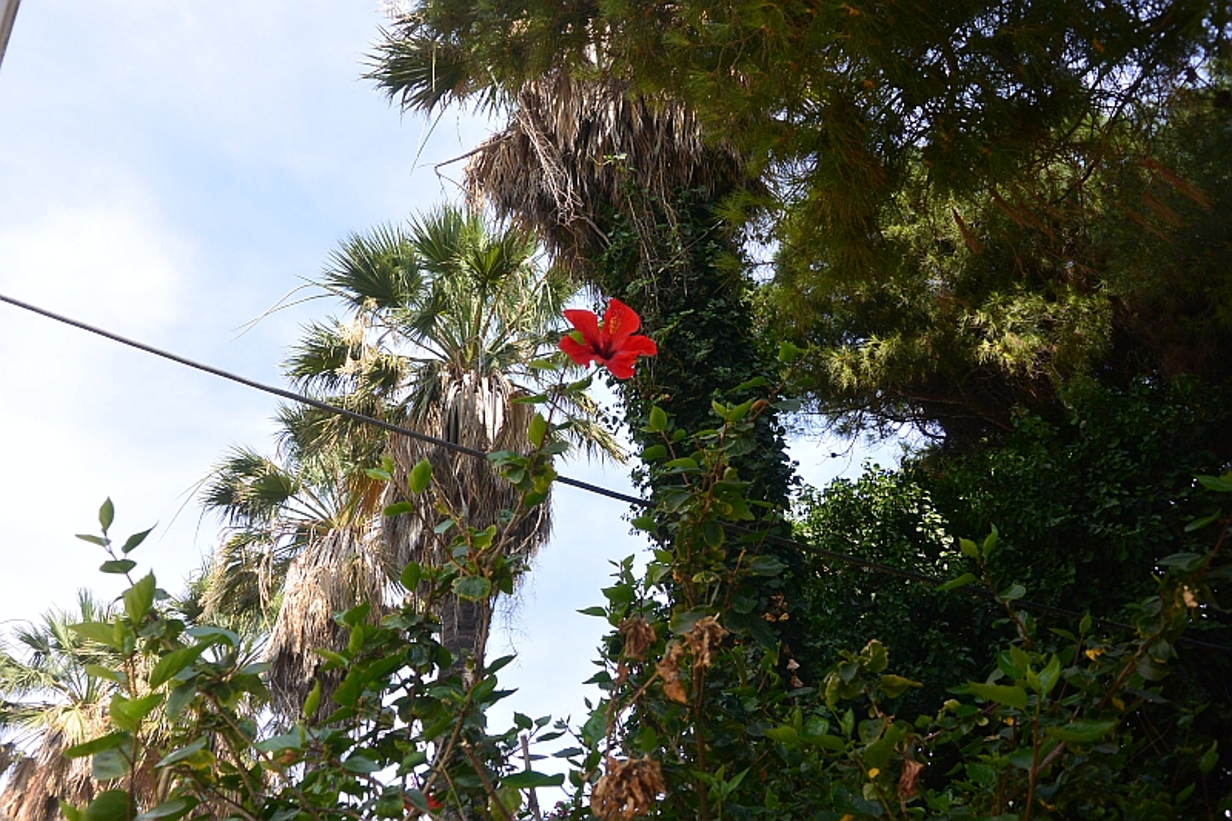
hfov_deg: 67.4
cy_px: 410
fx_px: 924
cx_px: 616
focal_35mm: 27
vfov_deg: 47.9
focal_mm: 10
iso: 160
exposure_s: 1/640
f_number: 4.5
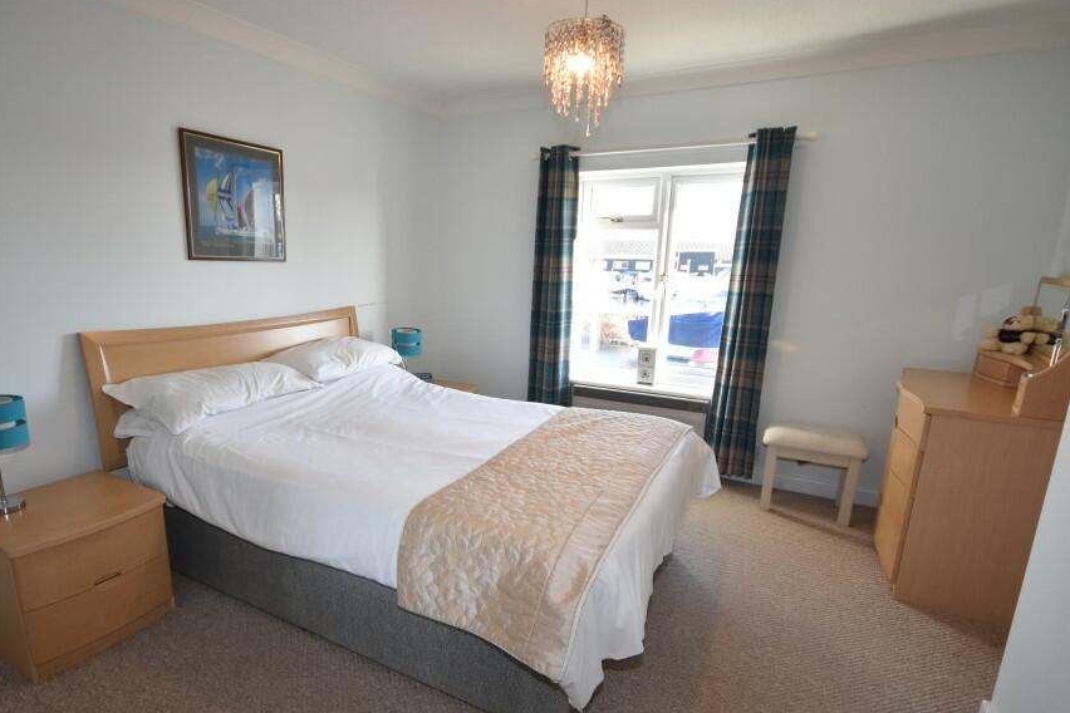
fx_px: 535
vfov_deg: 67.2
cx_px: 467
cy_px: 399
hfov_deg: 89.5
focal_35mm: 18
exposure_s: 1/80
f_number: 4.5
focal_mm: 10
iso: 400
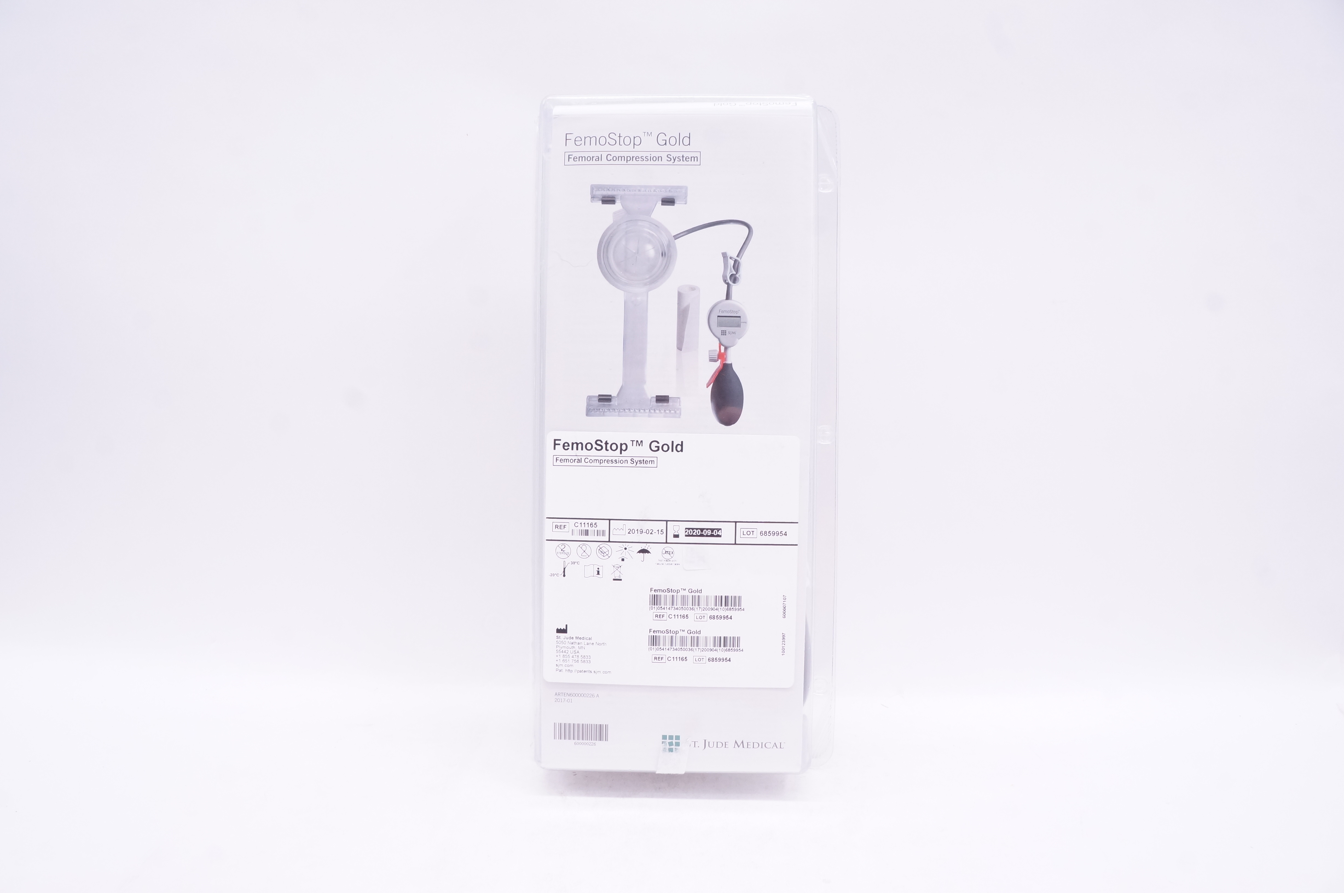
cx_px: 672
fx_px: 1007
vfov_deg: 47.8
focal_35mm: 27
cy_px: 446
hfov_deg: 67.4
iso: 800
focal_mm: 18
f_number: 11
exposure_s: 1/30
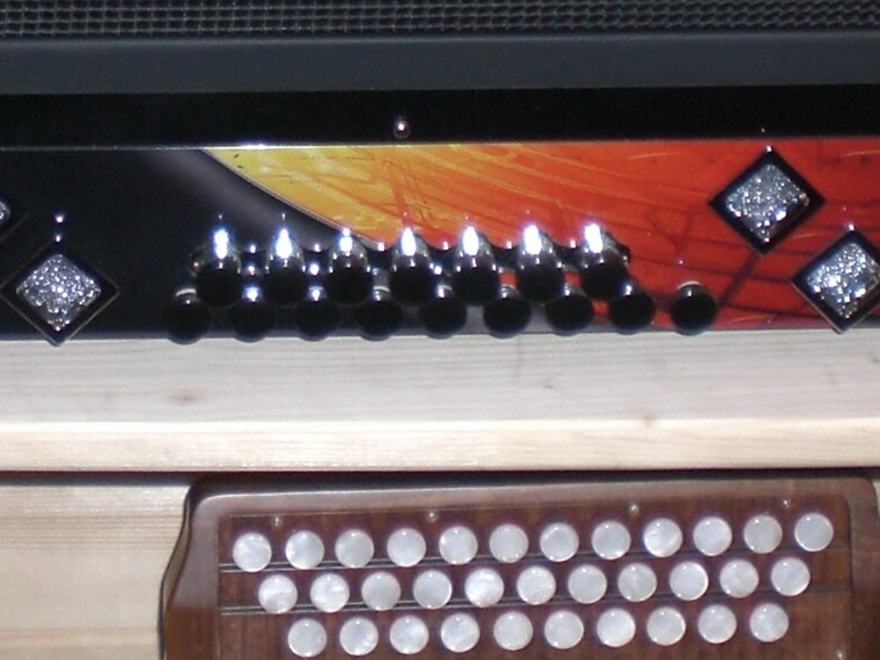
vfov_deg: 11.4
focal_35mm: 126
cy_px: -229
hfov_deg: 15.6
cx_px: 361
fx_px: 3203
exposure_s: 1/60
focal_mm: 6.3
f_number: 3.1
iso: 100
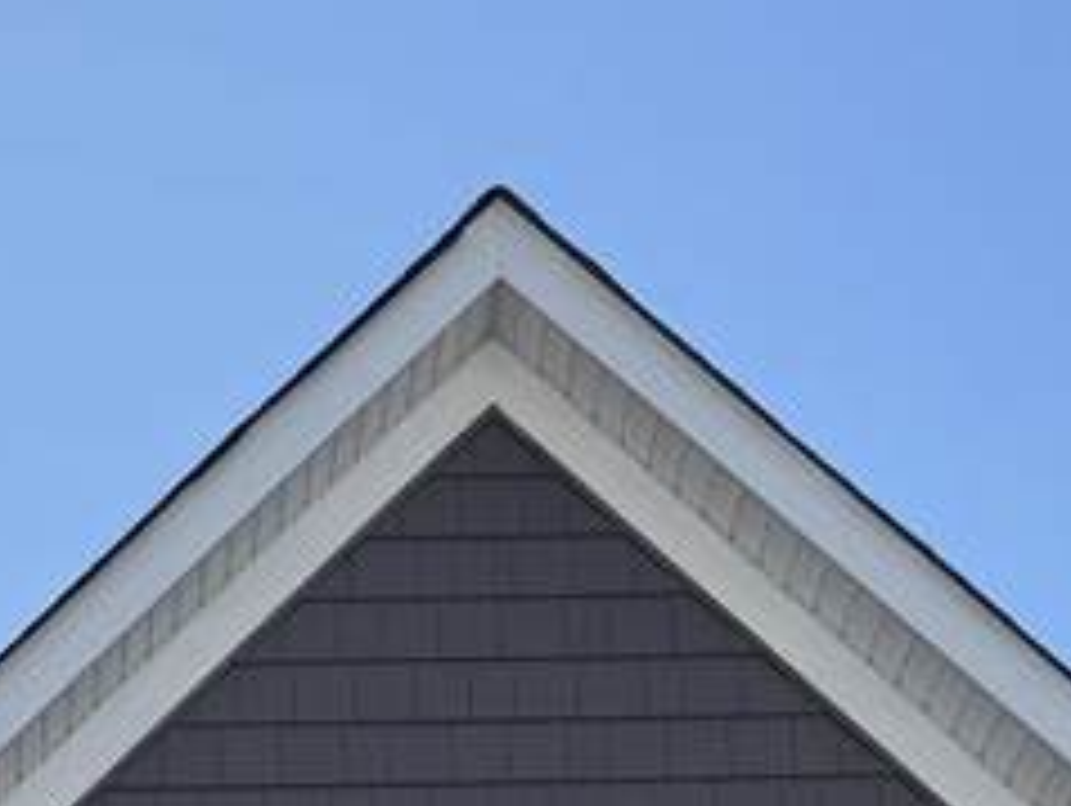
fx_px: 3995
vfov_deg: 9.9
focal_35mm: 129
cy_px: 2013
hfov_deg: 15.0
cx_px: 9
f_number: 1.78
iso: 80
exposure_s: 1/2105
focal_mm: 6.76
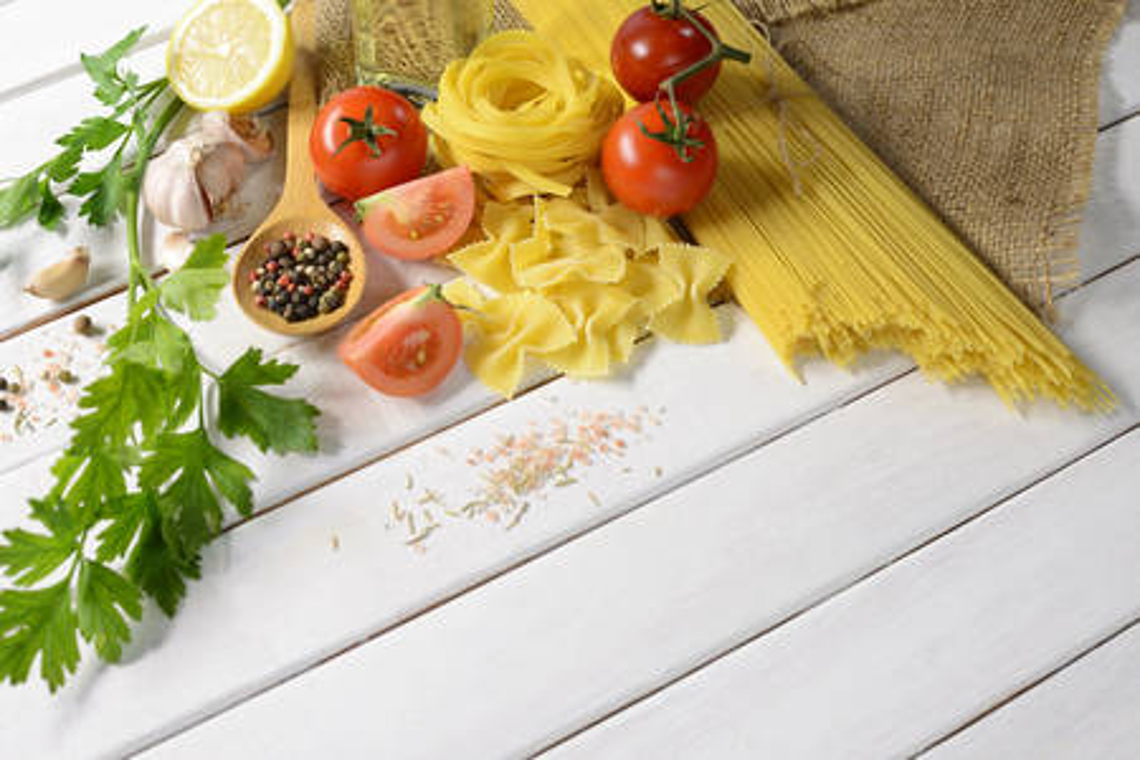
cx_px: 570
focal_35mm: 50
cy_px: 380
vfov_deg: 27.0
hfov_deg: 39.6
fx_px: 1583
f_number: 6.3
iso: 100
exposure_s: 1/30
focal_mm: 50
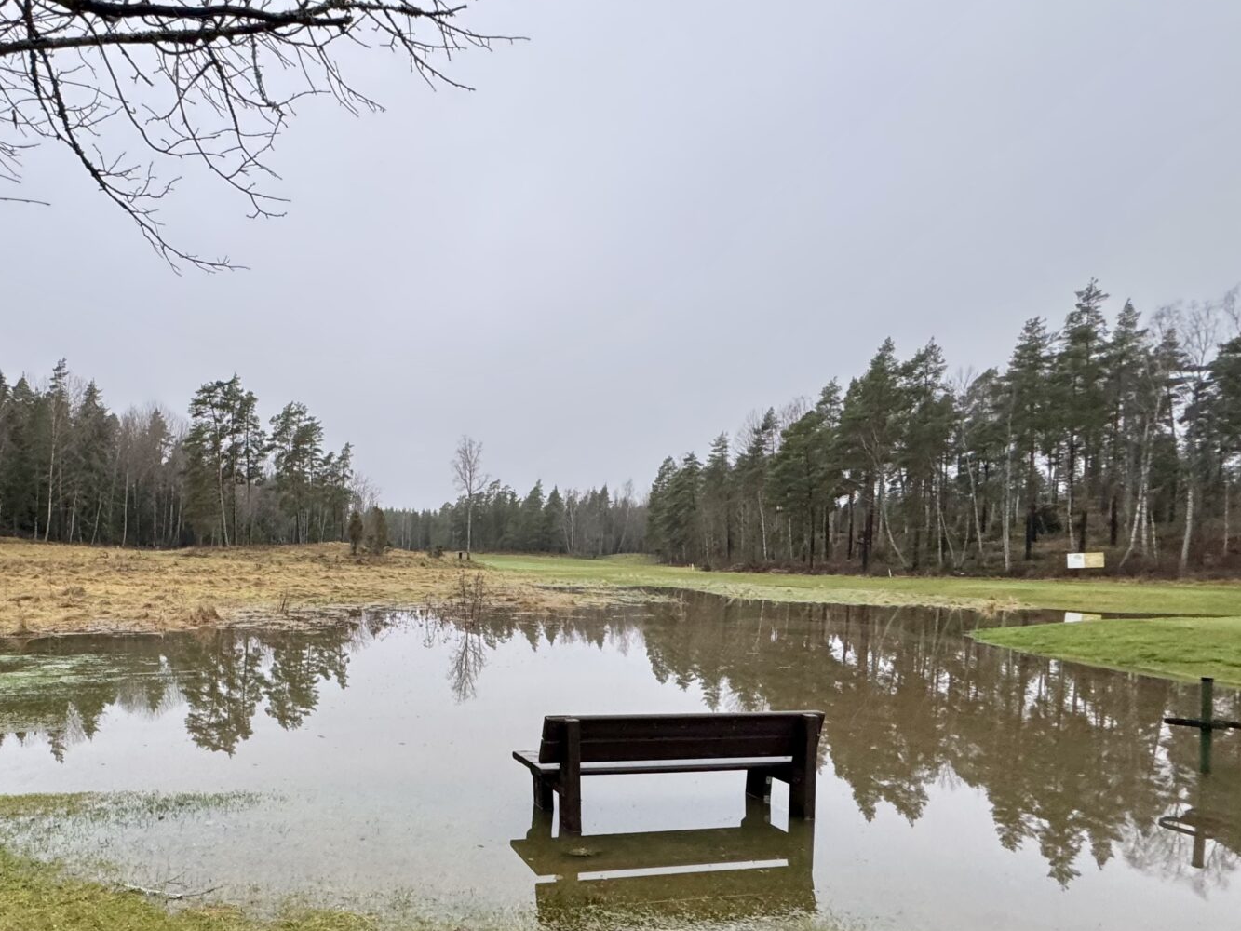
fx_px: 753
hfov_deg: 75.4
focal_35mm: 21
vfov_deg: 62.6
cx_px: 372
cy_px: 581
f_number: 2.2
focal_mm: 2.22
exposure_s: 1/99
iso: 320
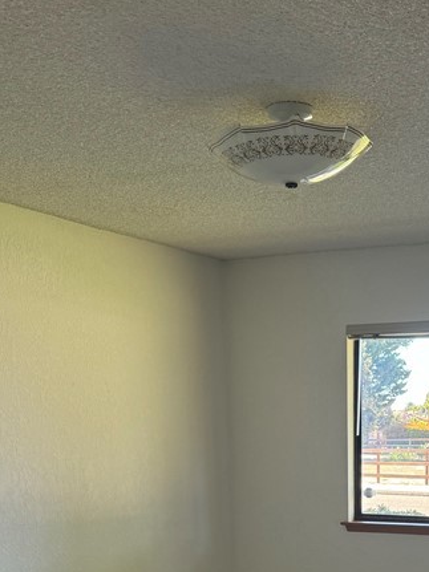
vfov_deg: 30.3
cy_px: 629
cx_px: 360
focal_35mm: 57
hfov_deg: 25.1
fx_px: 942
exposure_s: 1/121
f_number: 1.78
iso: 125
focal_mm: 6.76
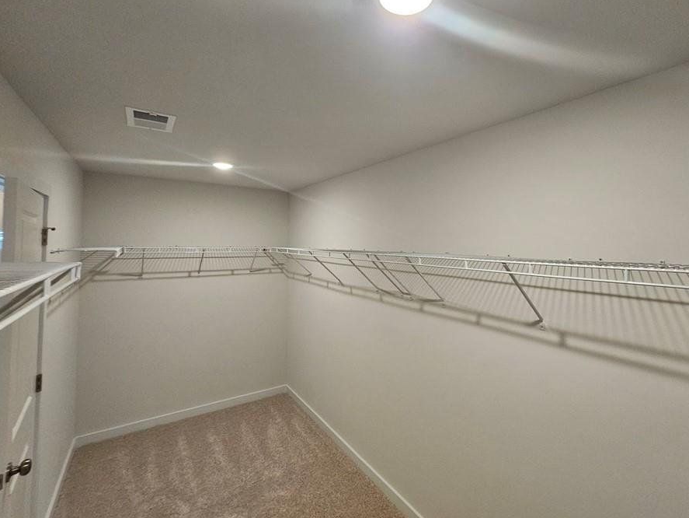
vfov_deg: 81.5
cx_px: 384
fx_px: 299
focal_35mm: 15
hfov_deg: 97.7
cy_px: 233
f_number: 2.2
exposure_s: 1/60
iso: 320
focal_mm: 2.2
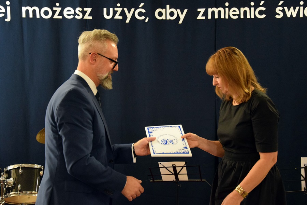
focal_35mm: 57
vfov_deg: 23.8
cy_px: 102
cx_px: 154
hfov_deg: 35.1
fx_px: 486
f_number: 4.5
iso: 5000
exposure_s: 1/80
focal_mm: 38
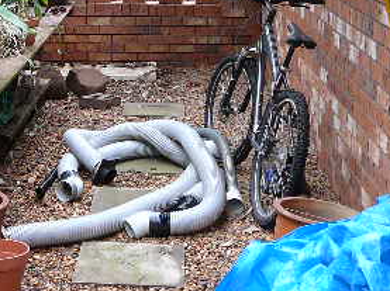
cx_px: 80
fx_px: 911
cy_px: 24
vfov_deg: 17.9
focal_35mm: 81
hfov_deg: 23.8
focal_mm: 5.2
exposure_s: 1/60
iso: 100
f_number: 2.8
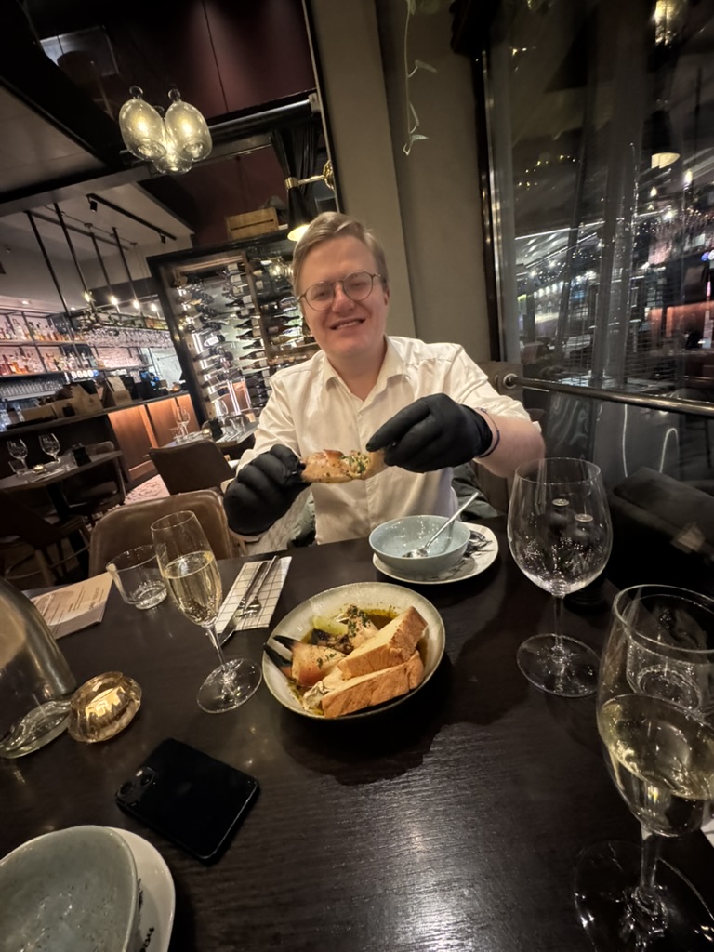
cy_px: 476
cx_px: 357
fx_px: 385
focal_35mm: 14
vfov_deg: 102.1
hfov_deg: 85.7
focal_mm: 2.22
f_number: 2.2
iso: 1250
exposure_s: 1/39
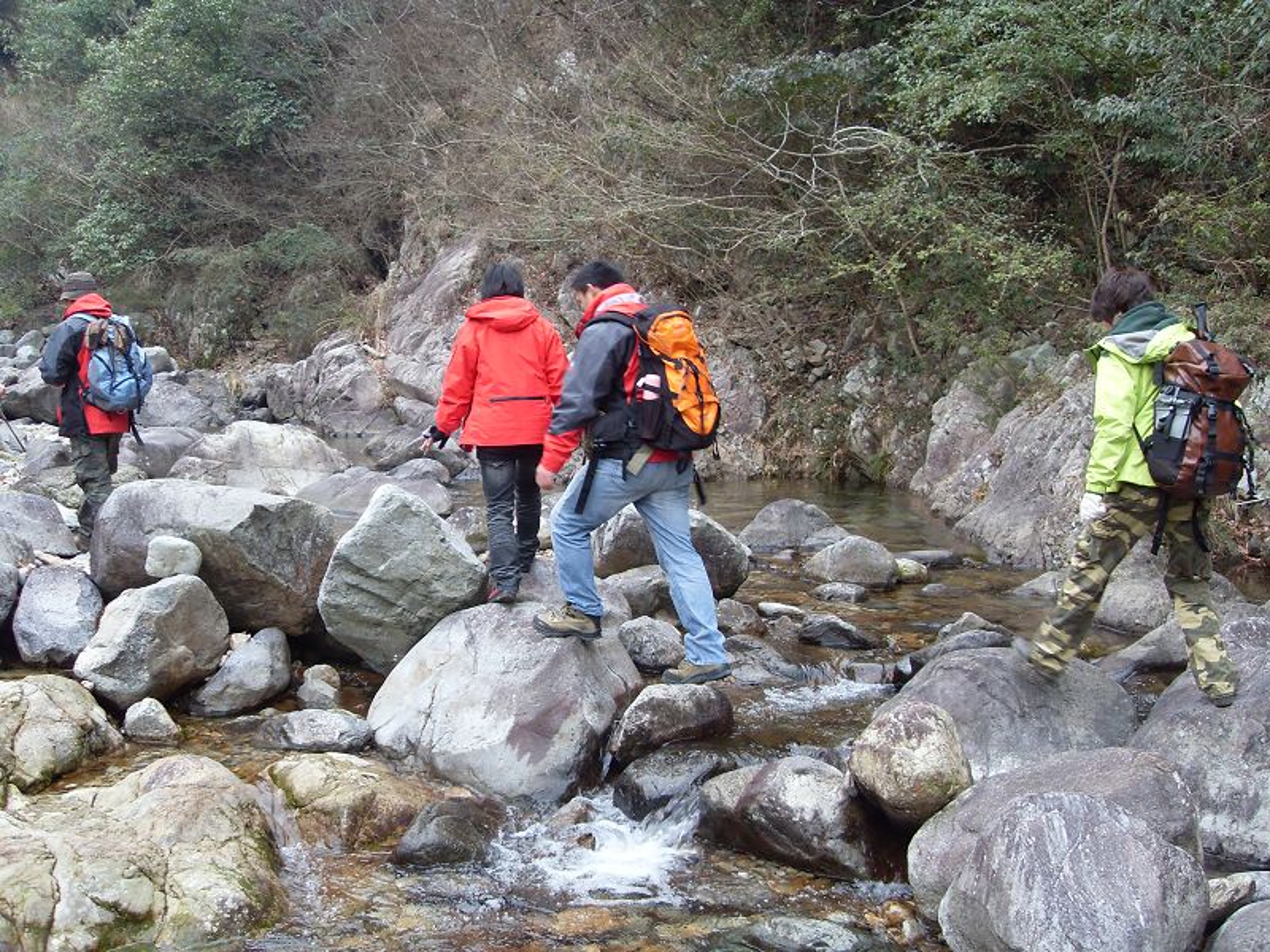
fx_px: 1357
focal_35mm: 37
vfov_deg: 38.7
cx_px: 635
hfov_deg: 50.1
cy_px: 476
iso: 100
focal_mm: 6.3
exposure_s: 1/60
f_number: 2.8
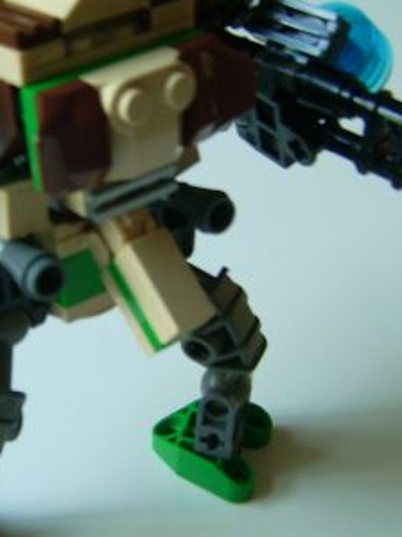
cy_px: 273
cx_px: 109
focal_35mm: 75
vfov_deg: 26.0
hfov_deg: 19.5
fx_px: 1162
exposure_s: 1/7
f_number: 2.8
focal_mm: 5.95
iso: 50
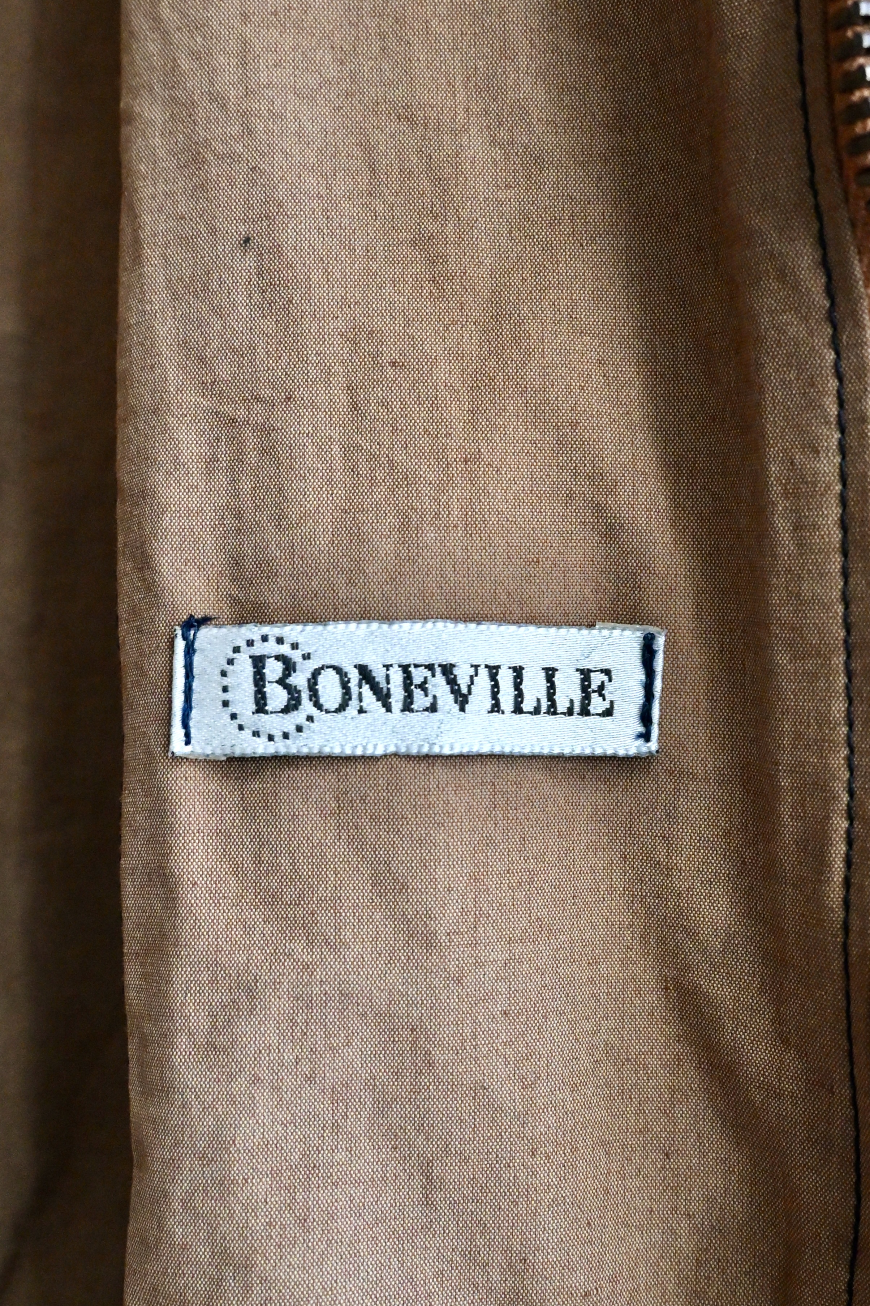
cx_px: 435
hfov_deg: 47.9
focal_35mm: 27
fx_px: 979
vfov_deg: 67.4
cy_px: 653
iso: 2000
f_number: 6.3
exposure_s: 1/80
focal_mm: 18
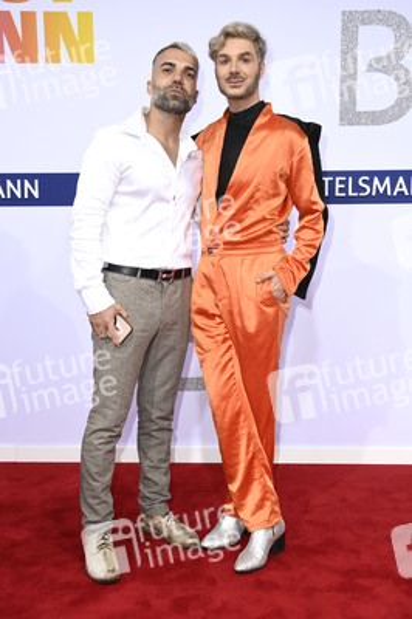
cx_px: 206
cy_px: 310
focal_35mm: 38
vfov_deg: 50.7
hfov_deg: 35.0
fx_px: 653
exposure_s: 1/200
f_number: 5.6
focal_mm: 38
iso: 800
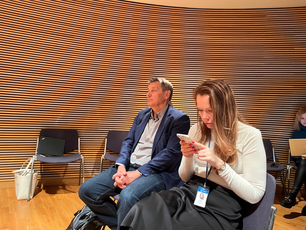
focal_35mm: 26
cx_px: 153
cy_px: 115
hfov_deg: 67.3
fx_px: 230
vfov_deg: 53.1
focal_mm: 5.1
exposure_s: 1/50
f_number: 1.6
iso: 500
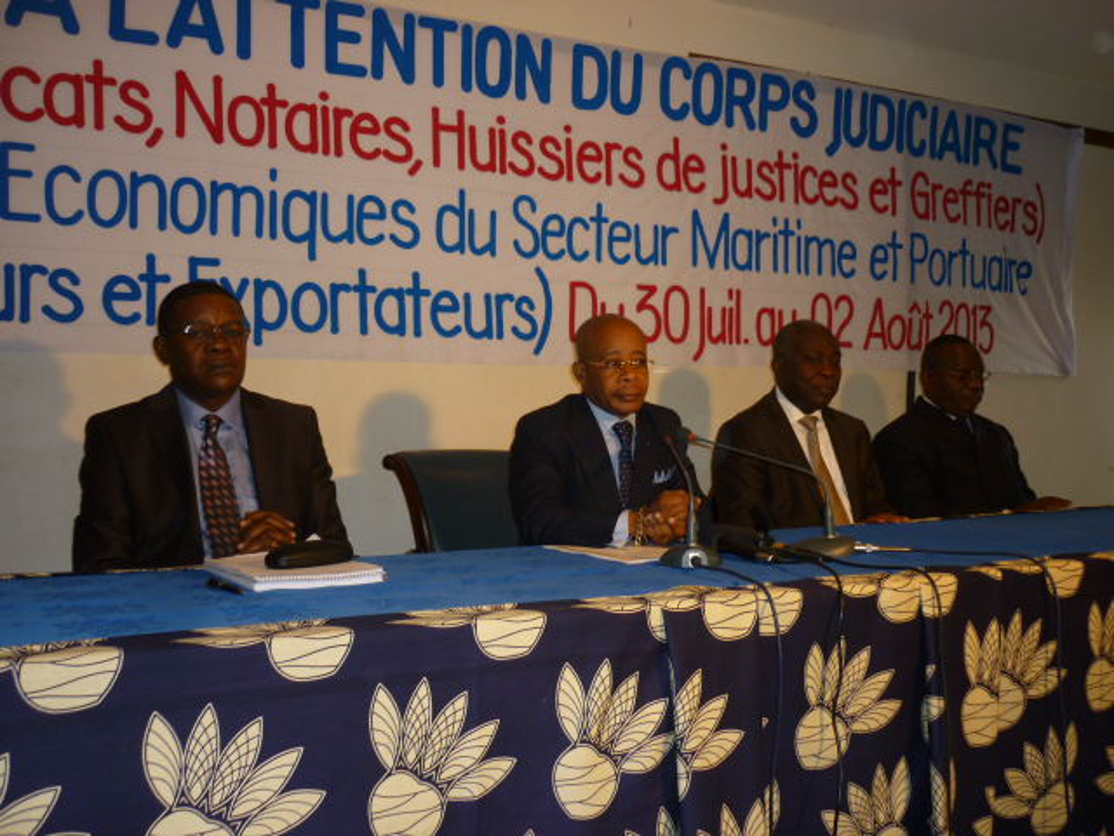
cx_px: 557
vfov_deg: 42.9
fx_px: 1062
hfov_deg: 55.4
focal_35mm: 33
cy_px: 418
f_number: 2.8
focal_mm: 5.5
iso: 80
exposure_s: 1/30
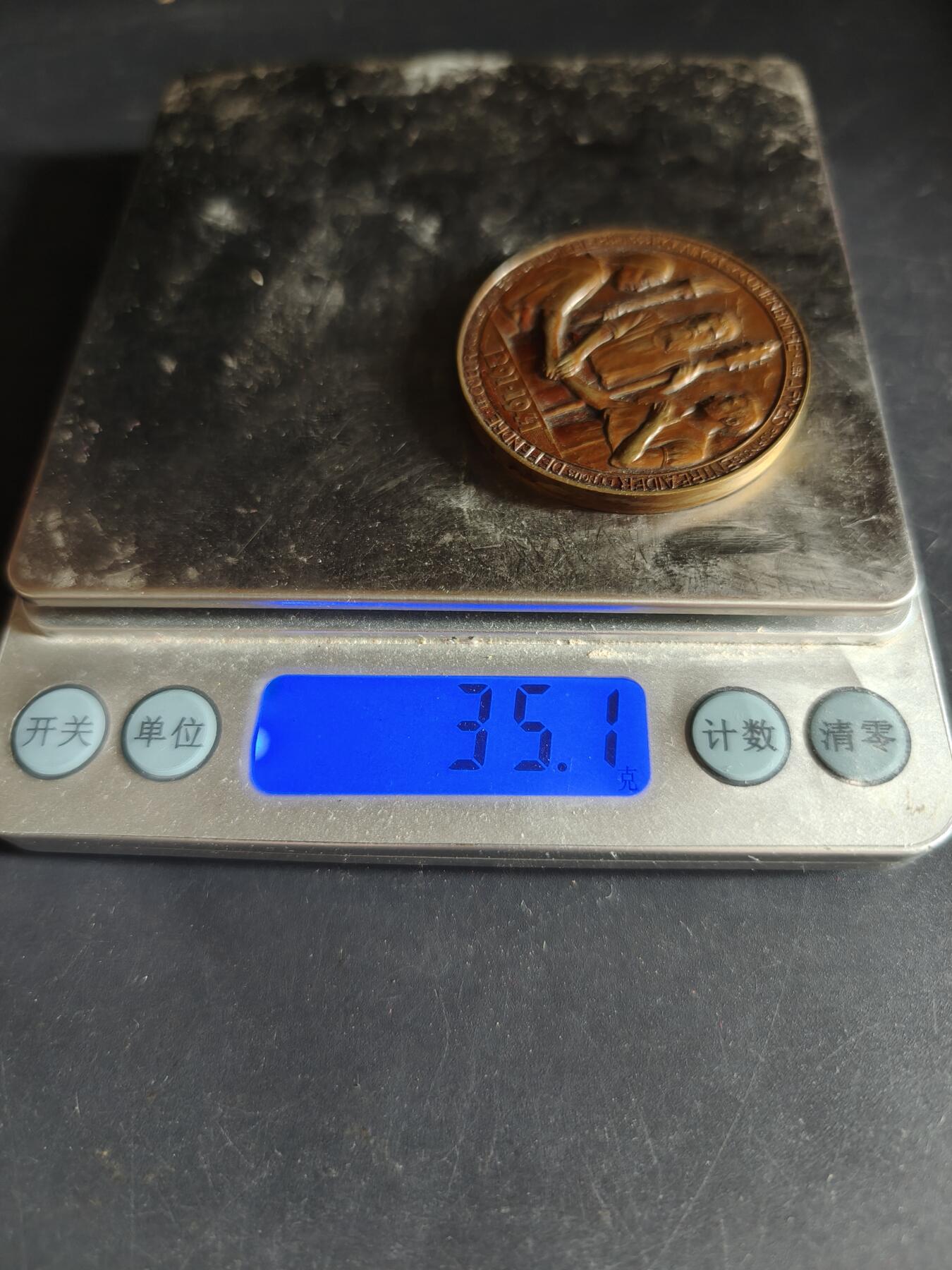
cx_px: 476
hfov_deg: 58.9
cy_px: 635
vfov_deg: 73.9
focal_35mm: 23
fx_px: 843
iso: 800
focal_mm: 6.06
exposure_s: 1/100
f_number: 1.6
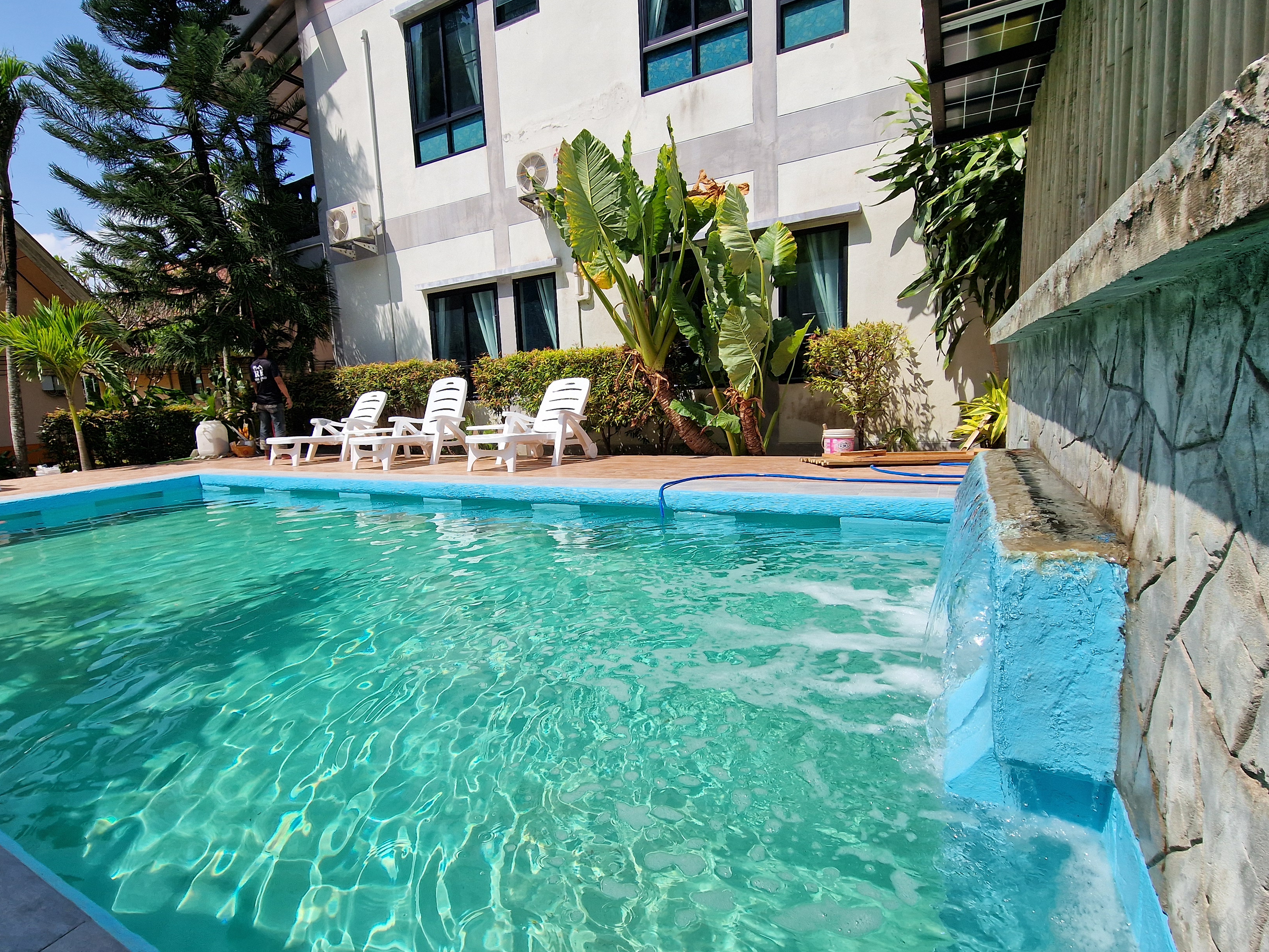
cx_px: 559
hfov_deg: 94.1
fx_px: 587
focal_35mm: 16
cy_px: 495
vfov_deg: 78.1
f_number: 2.2
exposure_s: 1/2944
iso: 50
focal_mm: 2.2
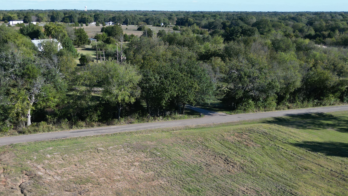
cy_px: 121
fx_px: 424
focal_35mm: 46
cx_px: 140
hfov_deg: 44.4
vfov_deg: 25.9
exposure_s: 1/2500
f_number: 1.7
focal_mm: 6.72
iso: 150
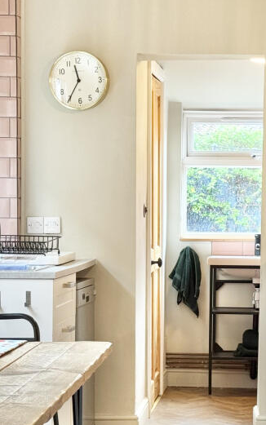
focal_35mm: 100
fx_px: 1159
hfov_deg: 13.0
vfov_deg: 20.8
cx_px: 235
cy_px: 246
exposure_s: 1/50
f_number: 1.78
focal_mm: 6.76
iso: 80
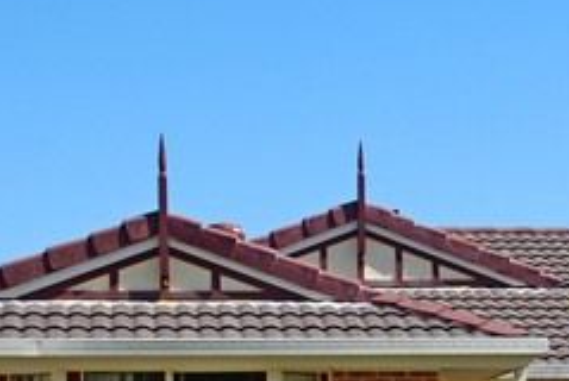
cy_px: 411
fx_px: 2463
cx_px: 681
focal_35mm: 156
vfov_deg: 8.8
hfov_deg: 12.8
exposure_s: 1/200
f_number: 7.1
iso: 100
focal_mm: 31
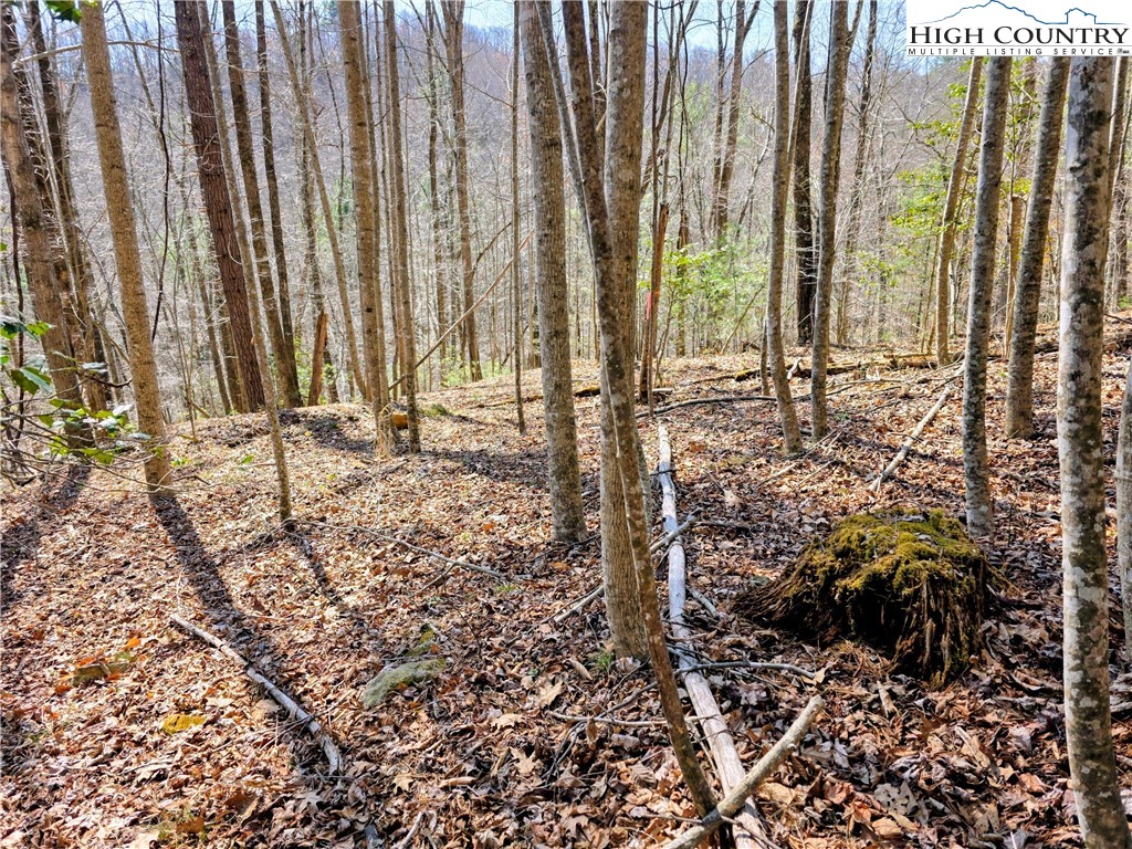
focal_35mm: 23
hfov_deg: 73.9
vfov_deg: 58.9
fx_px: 752
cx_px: 566
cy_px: 424
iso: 80
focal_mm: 6.3
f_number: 1.7
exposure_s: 1/1461
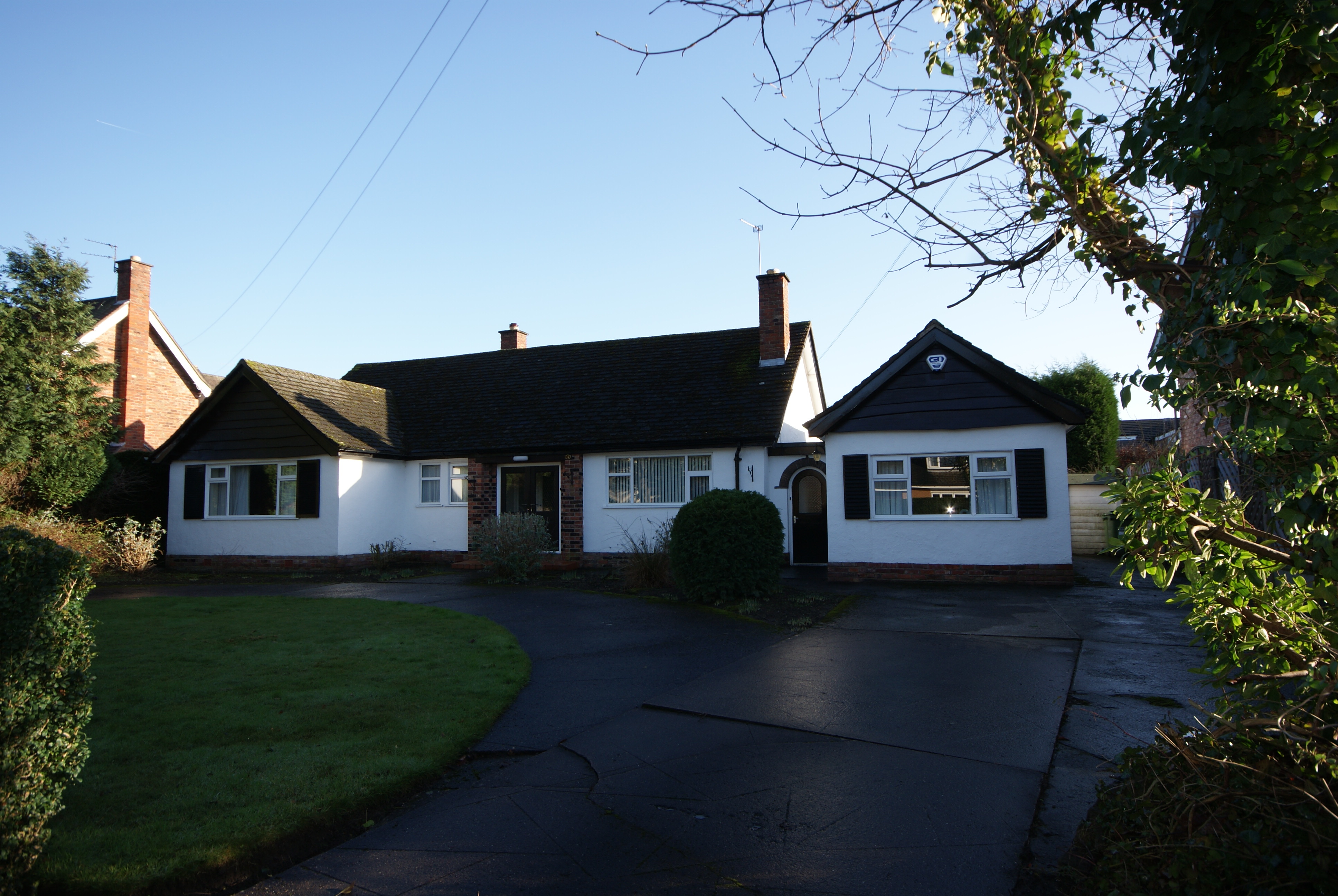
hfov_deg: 85.4
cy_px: 448
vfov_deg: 63.4
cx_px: 669
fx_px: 726
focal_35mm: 20
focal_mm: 13
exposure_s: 1/80
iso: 100
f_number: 8
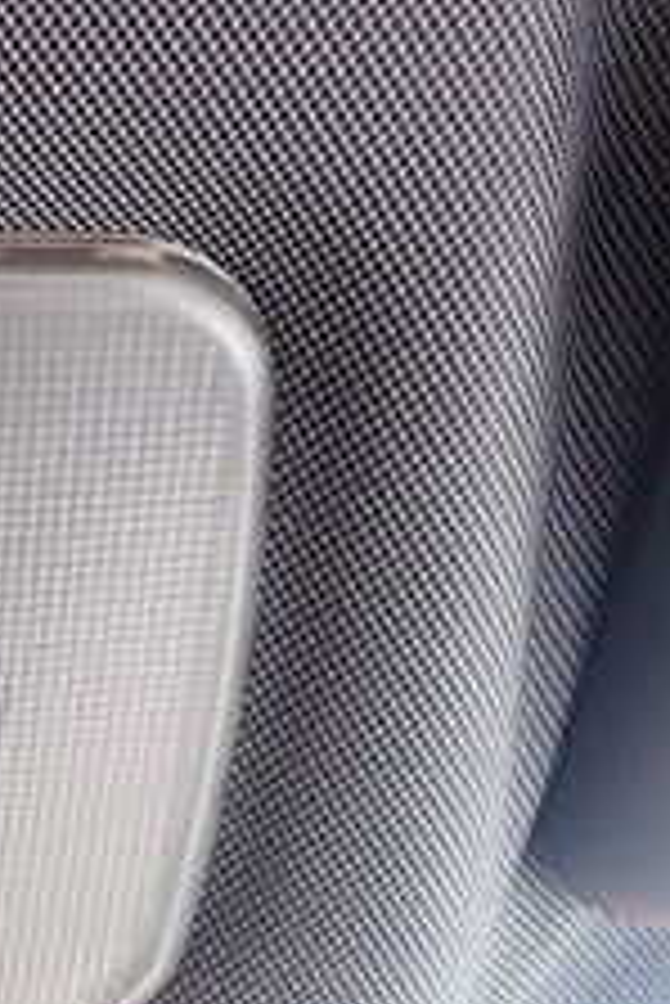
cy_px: 320
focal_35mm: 84
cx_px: -666
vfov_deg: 24.0
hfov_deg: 13.8
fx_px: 2341
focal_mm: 5.4
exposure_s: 1/30
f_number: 2.3
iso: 800
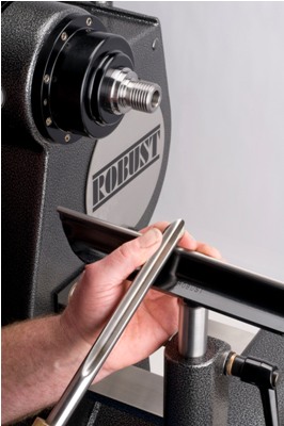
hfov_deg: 15.2
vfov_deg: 22.6
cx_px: 142
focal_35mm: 90
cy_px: 213
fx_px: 1067
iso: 200
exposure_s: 1/125
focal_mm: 60
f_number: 22
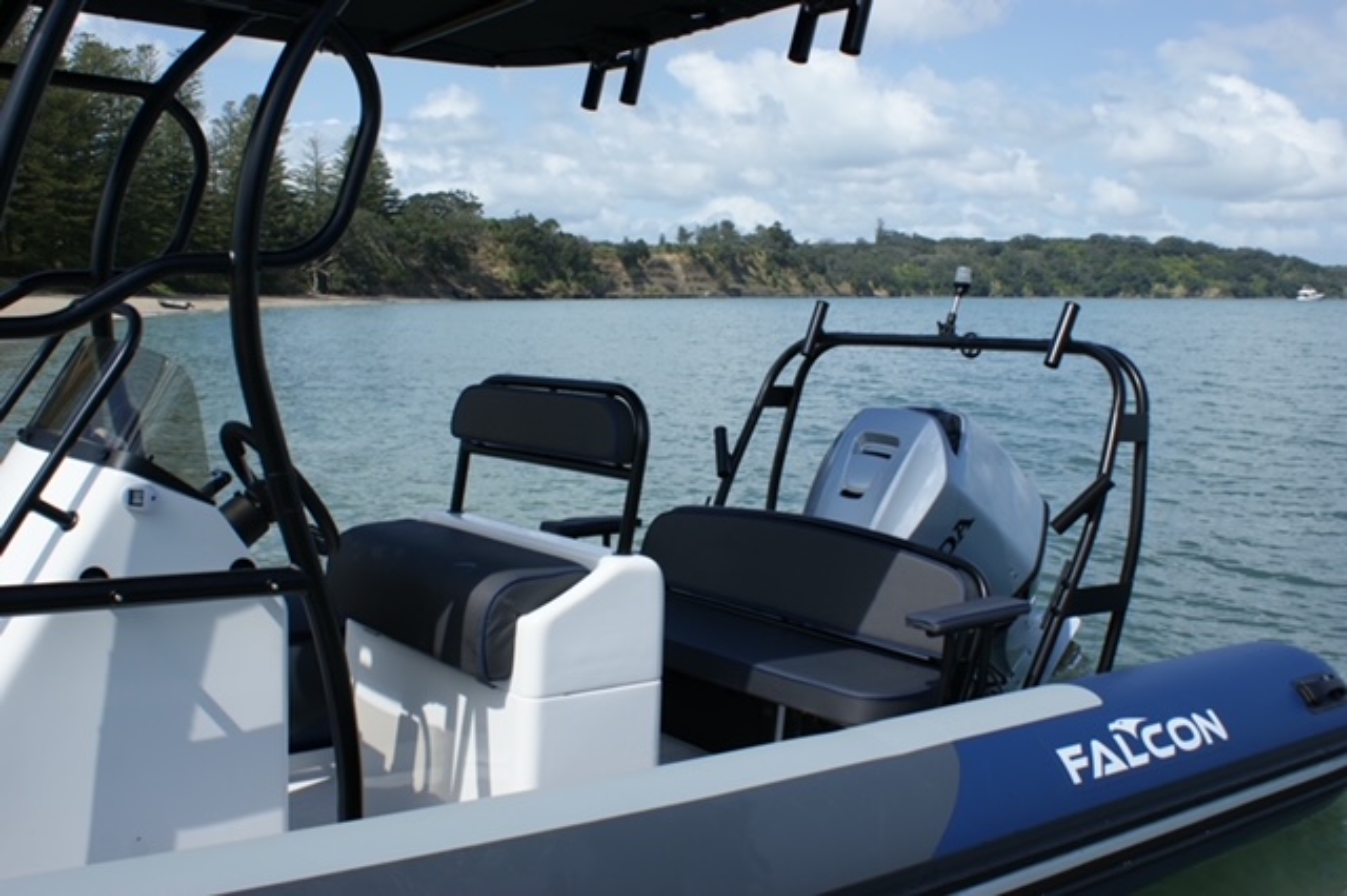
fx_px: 1234
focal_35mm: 33
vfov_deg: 39.9
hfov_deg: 57.2
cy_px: 448
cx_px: 674
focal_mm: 22
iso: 100
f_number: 10
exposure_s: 1/200
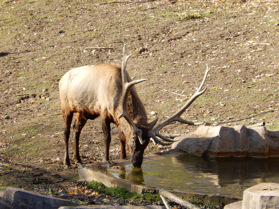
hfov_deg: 10.7
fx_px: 1491
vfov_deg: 8.0
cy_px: 104
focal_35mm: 185
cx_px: 140
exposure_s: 1/125
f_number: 5.7
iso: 125
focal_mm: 33.3
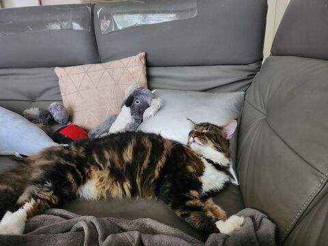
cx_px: 164
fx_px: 227
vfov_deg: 56.8
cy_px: 123
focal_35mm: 24
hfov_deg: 71.6
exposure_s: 1/25
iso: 640
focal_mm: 5
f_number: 1.8
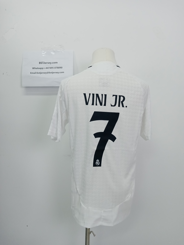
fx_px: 184
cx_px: 92
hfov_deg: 53.1
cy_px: 122
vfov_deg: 67.3
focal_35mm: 26
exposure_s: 1/100
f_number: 1.8
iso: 124
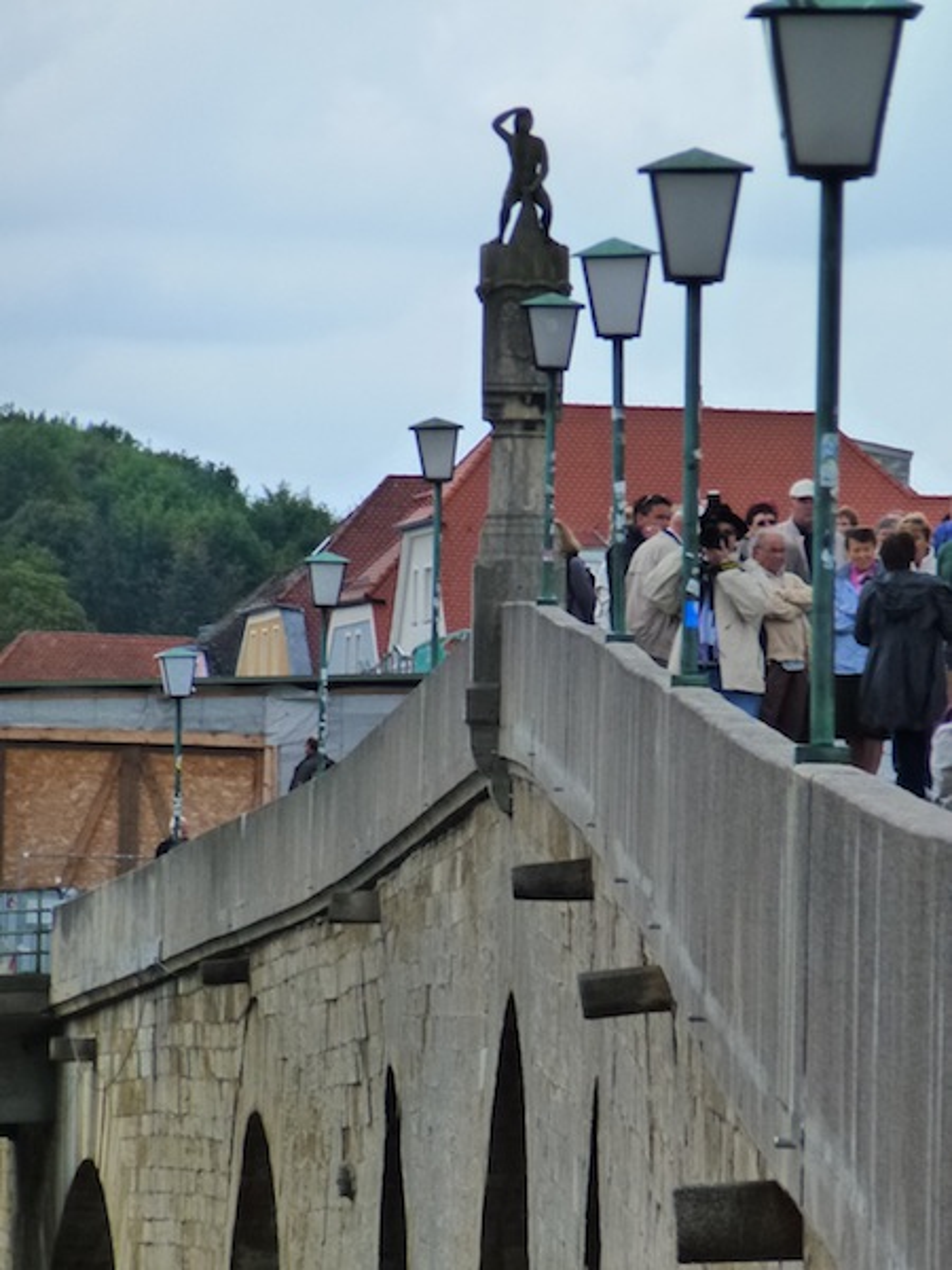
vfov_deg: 5.1
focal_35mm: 390
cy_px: 635
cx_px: 476
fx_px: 14301
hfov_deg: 3.8
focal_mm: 63.6
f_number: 5.9
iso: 250
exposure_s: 1/250
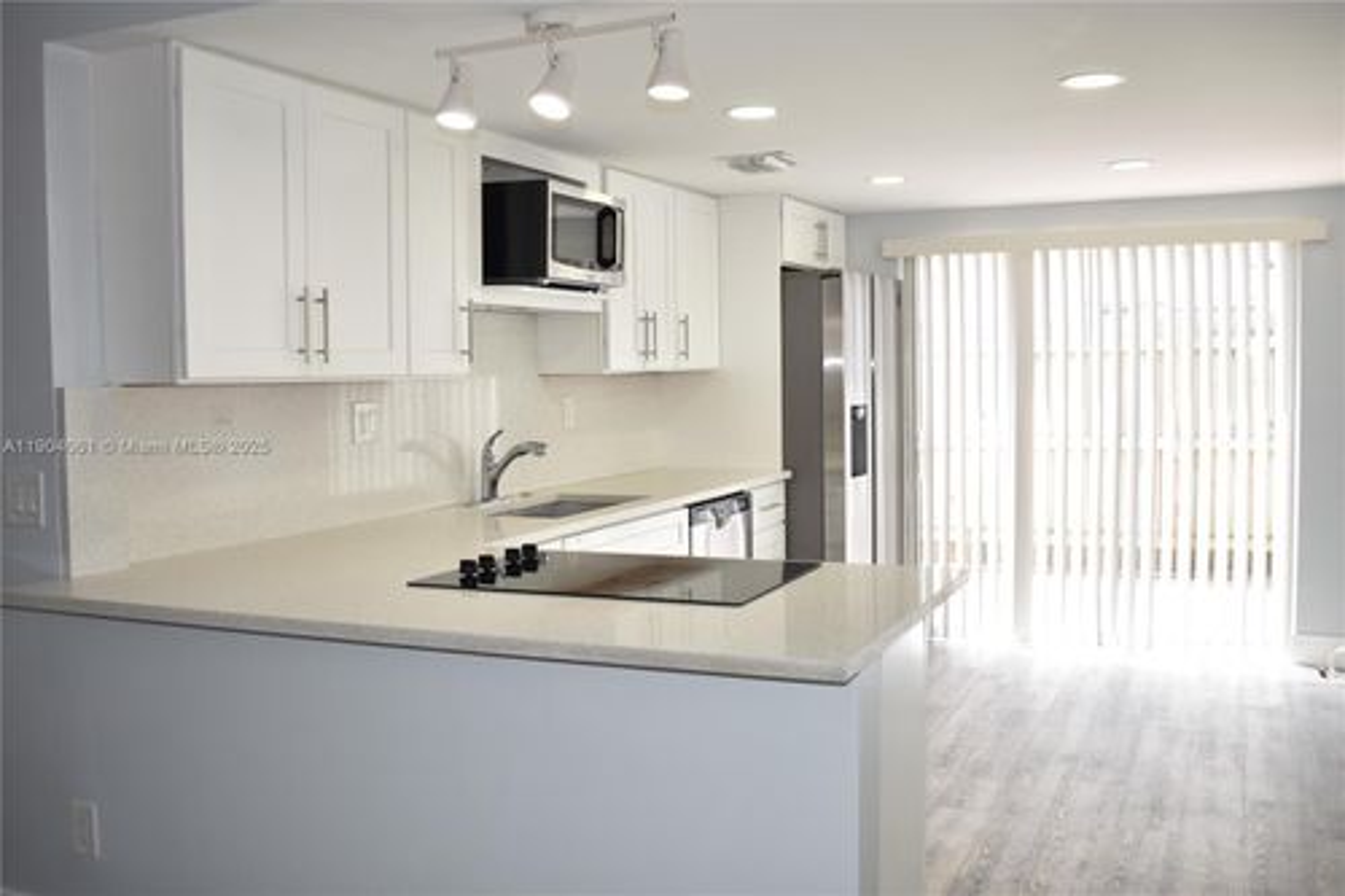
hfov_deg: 57.2
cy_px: 448
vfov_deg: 39.9
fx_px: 1232
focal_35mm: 33
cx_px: 672
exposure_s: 1/125
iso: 320
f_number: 3.8
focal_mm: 22
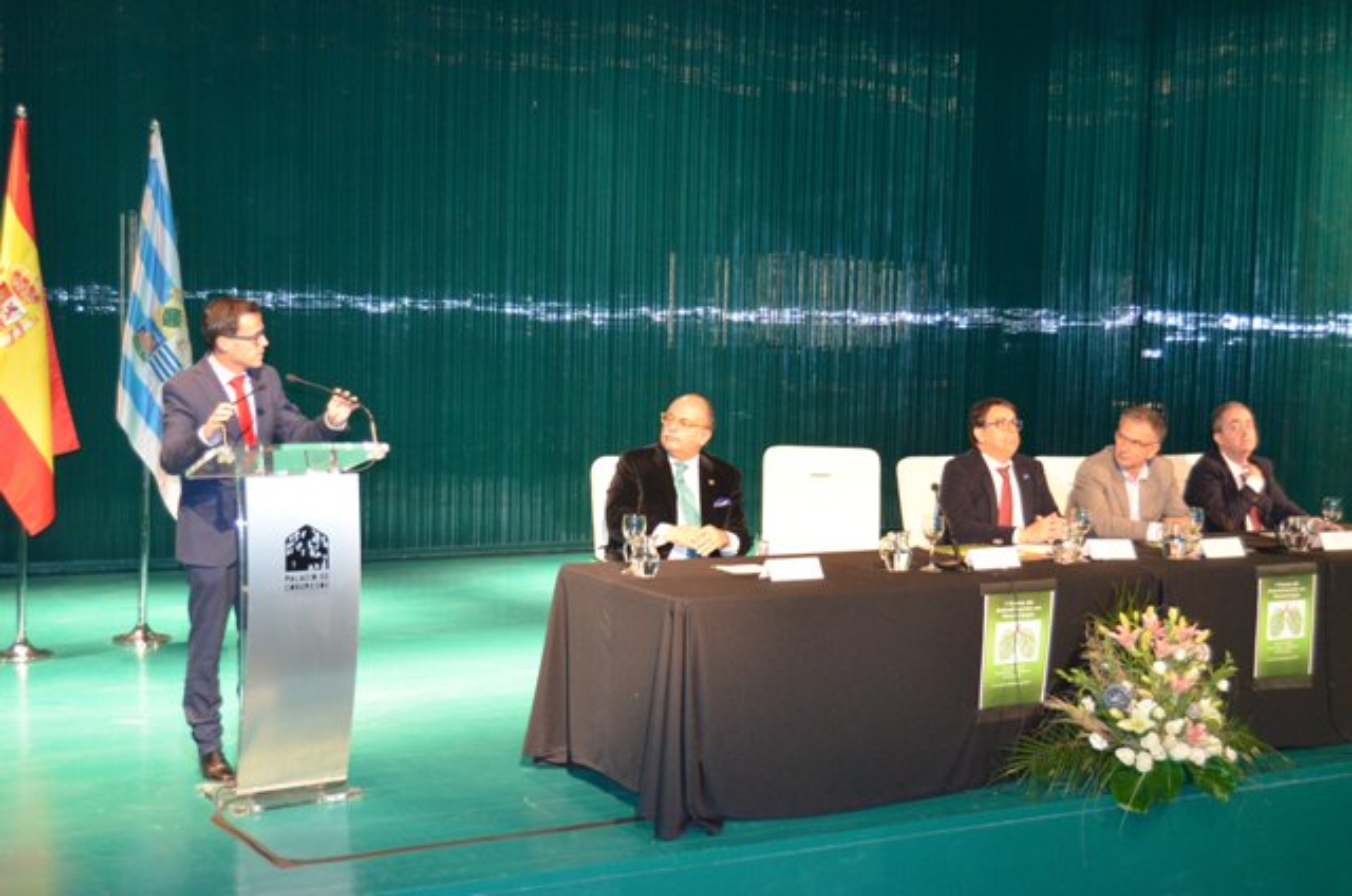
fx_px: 1743
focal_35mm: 46
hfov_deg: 42.4
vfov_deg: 28.8
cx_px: 676
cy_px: 448
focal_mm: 31
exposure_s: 1/60
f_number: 4.2
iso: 3200
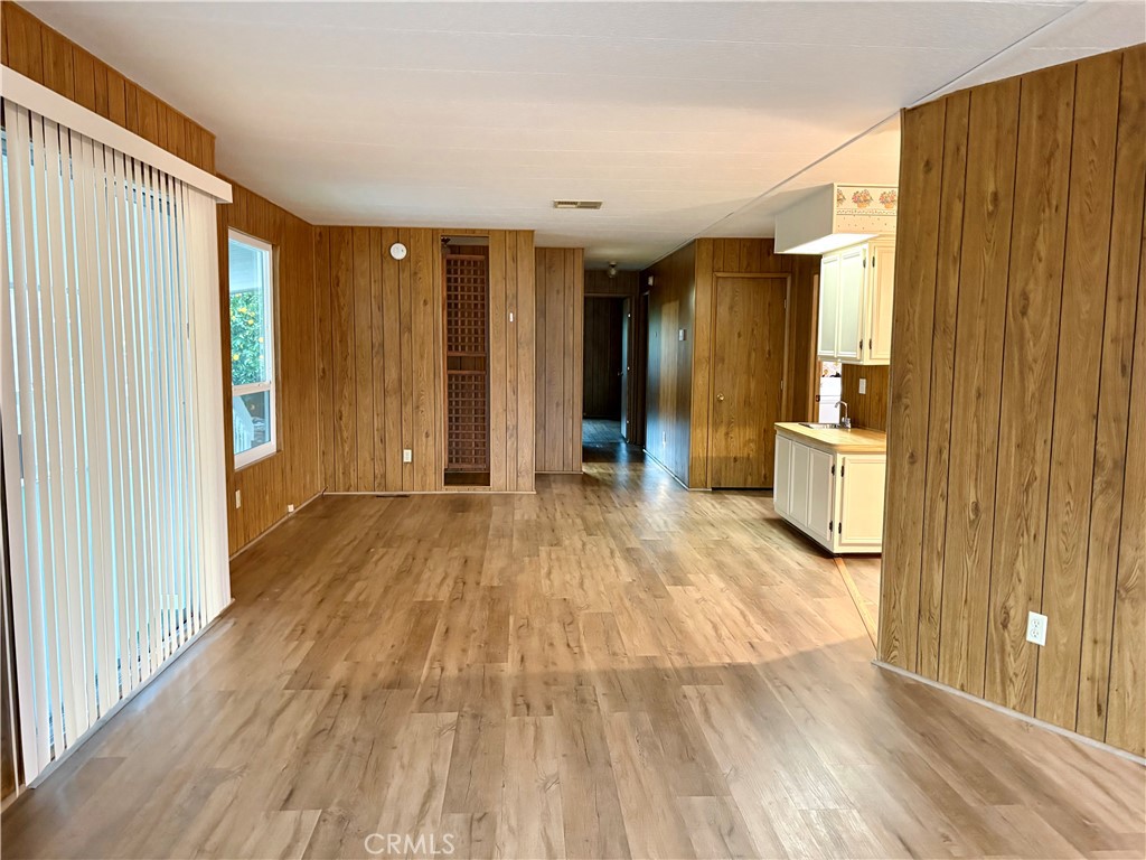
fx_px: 861
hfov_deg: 67.3
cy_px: 430
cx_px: 573
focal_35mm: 26
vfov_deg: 53.1
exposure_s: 1/40
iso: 500
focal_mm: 5.96
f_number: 1.6
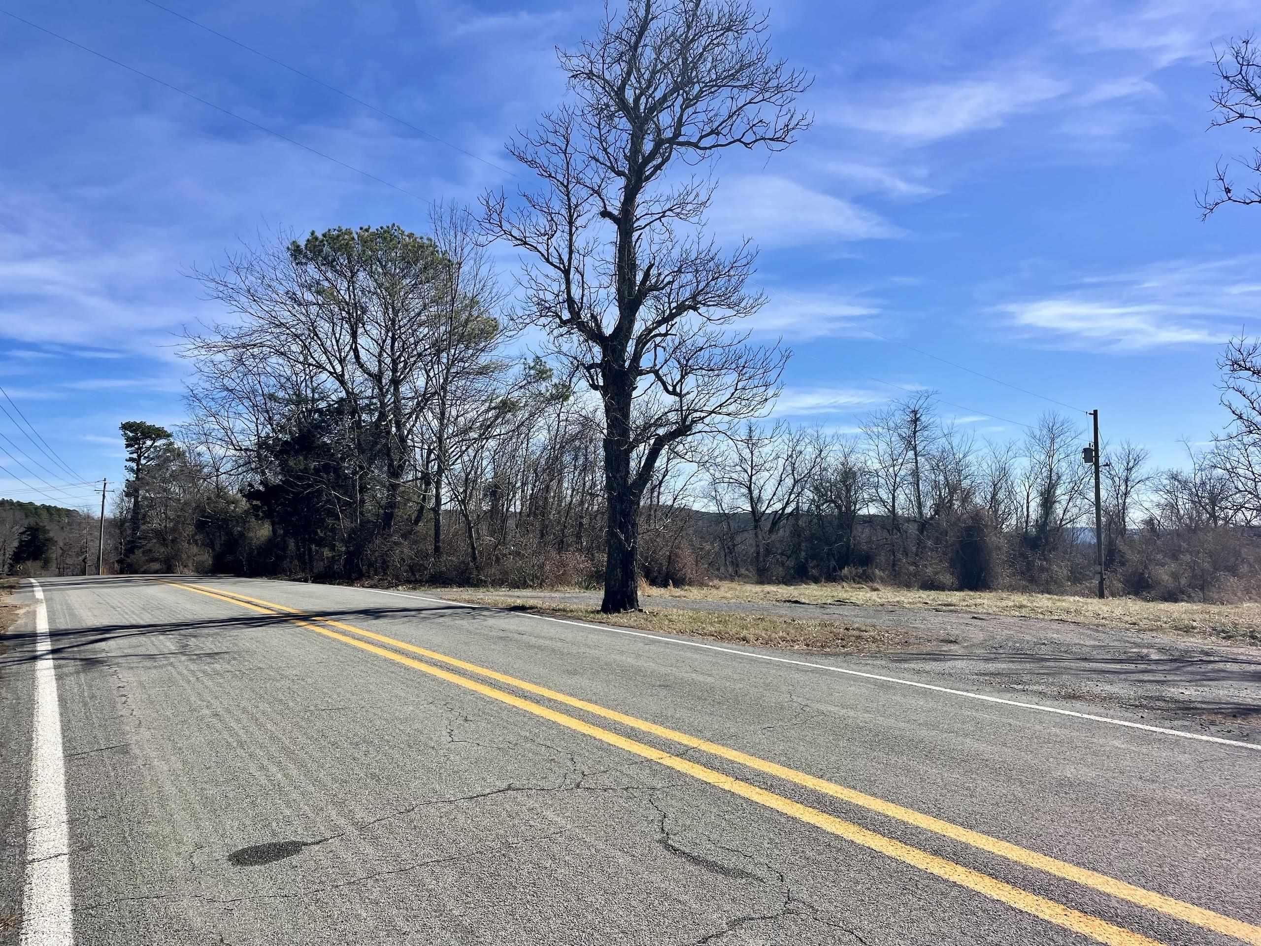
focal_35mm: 26
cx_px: 630
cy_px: 473
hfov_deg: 67.3
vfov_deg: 53.1
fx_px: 947
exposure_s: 1/4831
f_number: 1.6
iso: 32
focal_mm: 4.2
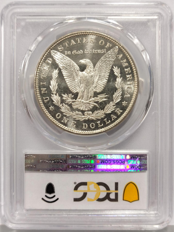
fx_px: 362
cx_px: 87
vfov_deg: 35.5
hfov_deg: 27.0
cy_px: 116
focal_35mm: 54
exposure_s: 1/100
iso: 100
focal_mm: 5.56
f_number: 16
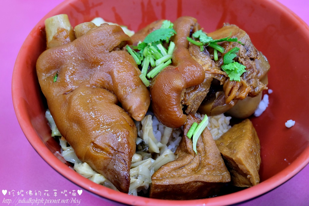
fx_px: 309
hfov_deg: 53.1
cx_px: 154
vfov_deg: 36.9
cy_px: 103
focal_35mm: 36
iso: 1250
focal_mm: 24.3
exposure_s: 1/40
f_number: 5
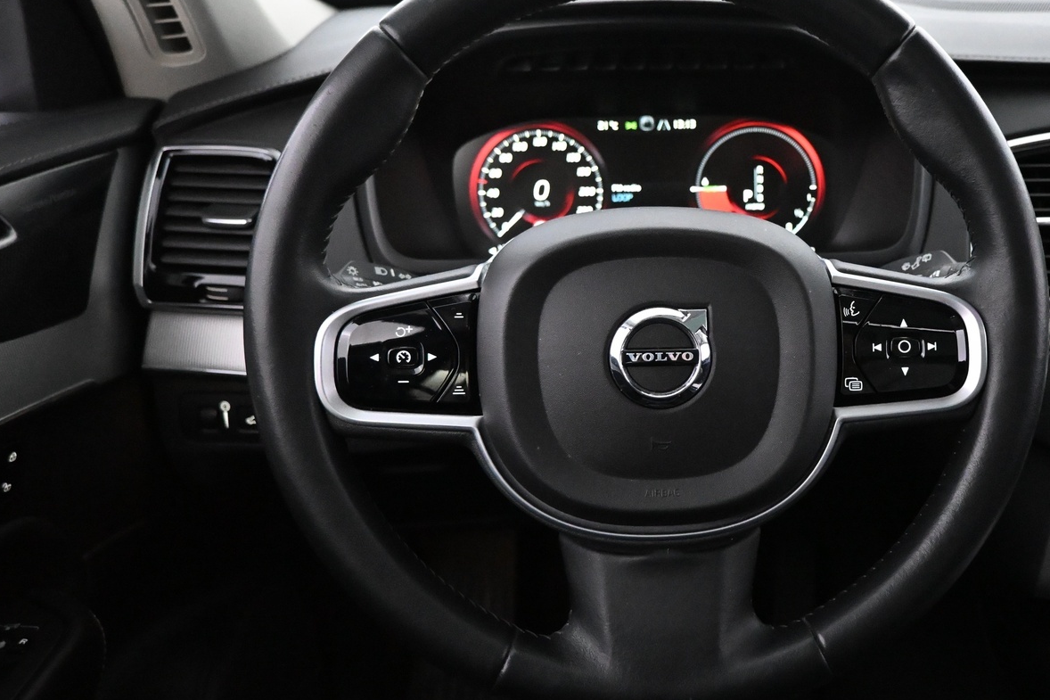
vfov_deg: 39.9
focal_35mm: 33
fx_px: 962
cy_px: 316
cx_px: 710
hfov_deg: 55.9
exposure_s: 1/60
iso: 6400
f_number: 3.5
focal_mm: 16
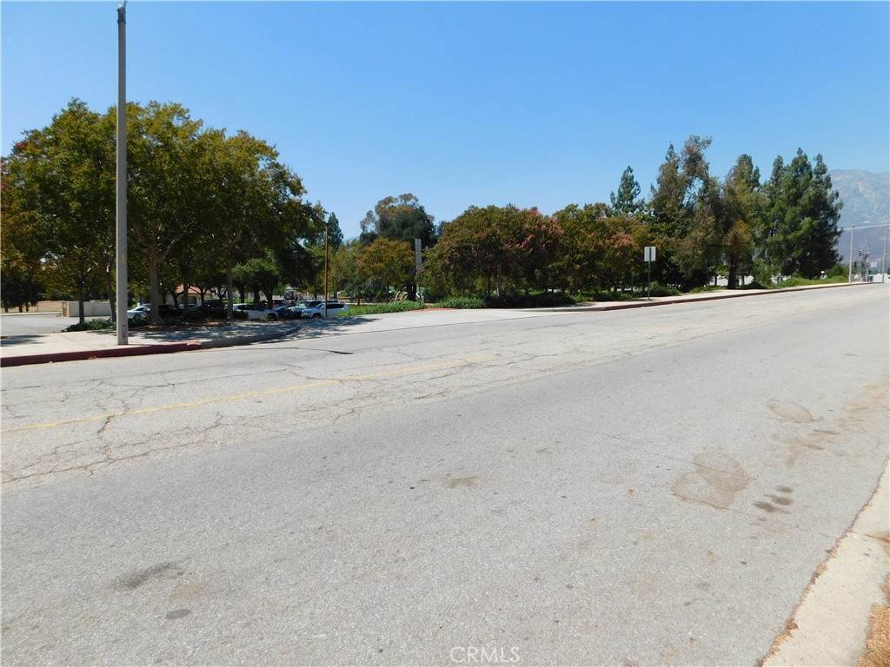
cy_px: 334
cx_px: 445
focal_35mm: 23
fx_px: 591
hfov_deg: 73.9
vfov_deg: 58.9
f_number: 3
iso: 125
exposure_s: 1/1250
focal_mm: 4
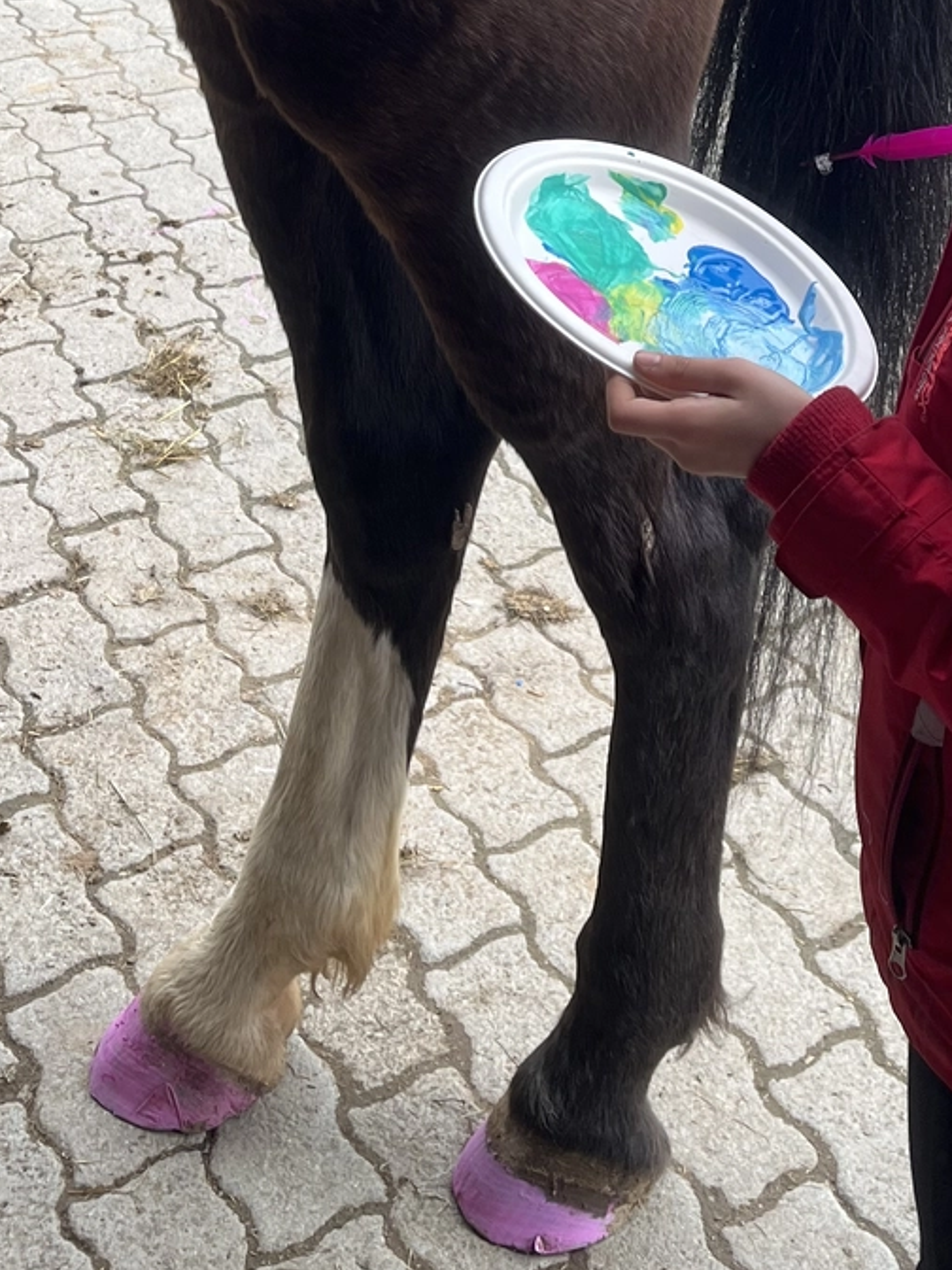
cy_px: -42
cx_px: 698
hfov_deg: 25.0
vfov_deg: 30.5
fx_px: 2127
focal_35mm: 58
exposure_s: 1/388
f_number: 1.6
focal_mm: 5.1
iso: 50
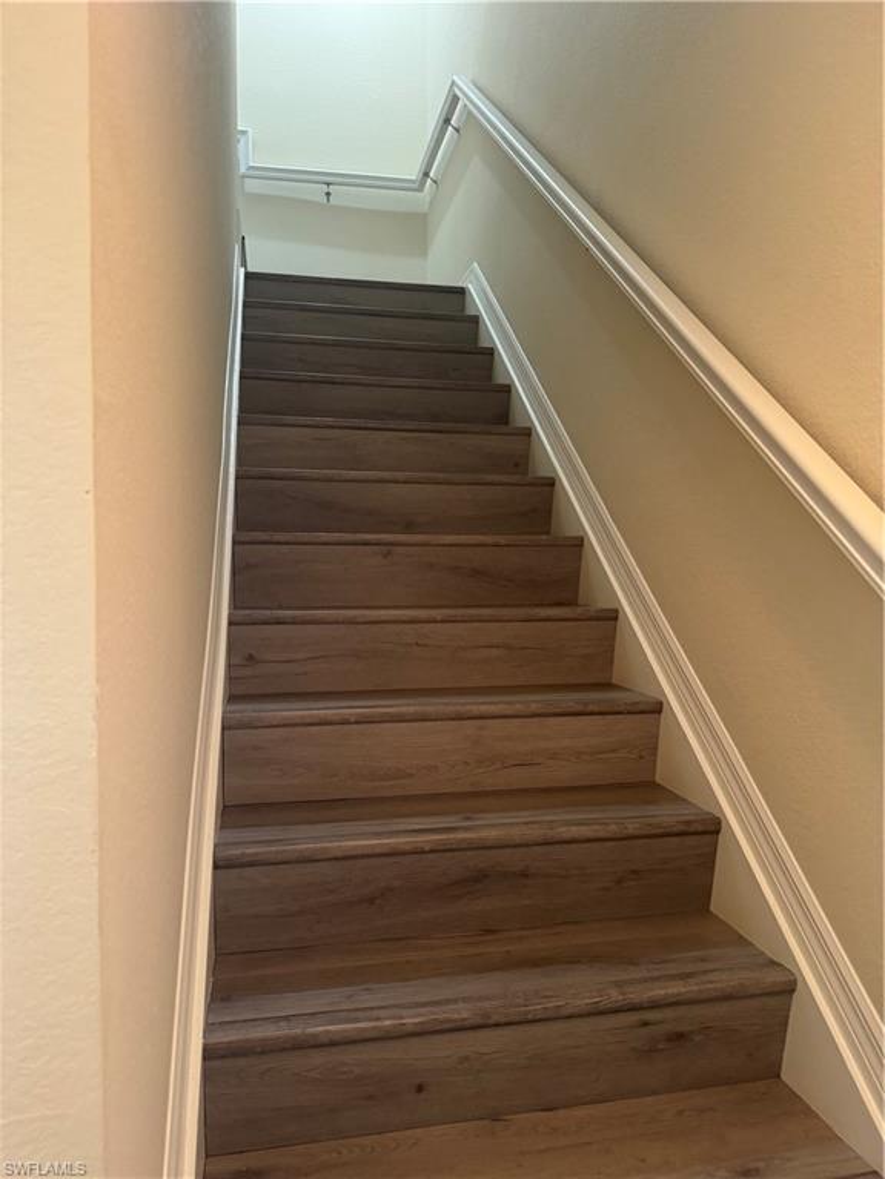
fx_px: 818
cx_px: 442
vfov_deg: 71.6
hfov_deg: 56.8
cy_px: 590
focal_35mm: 24
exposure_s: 1/60
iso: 500
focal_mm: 6.76
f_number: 1.78
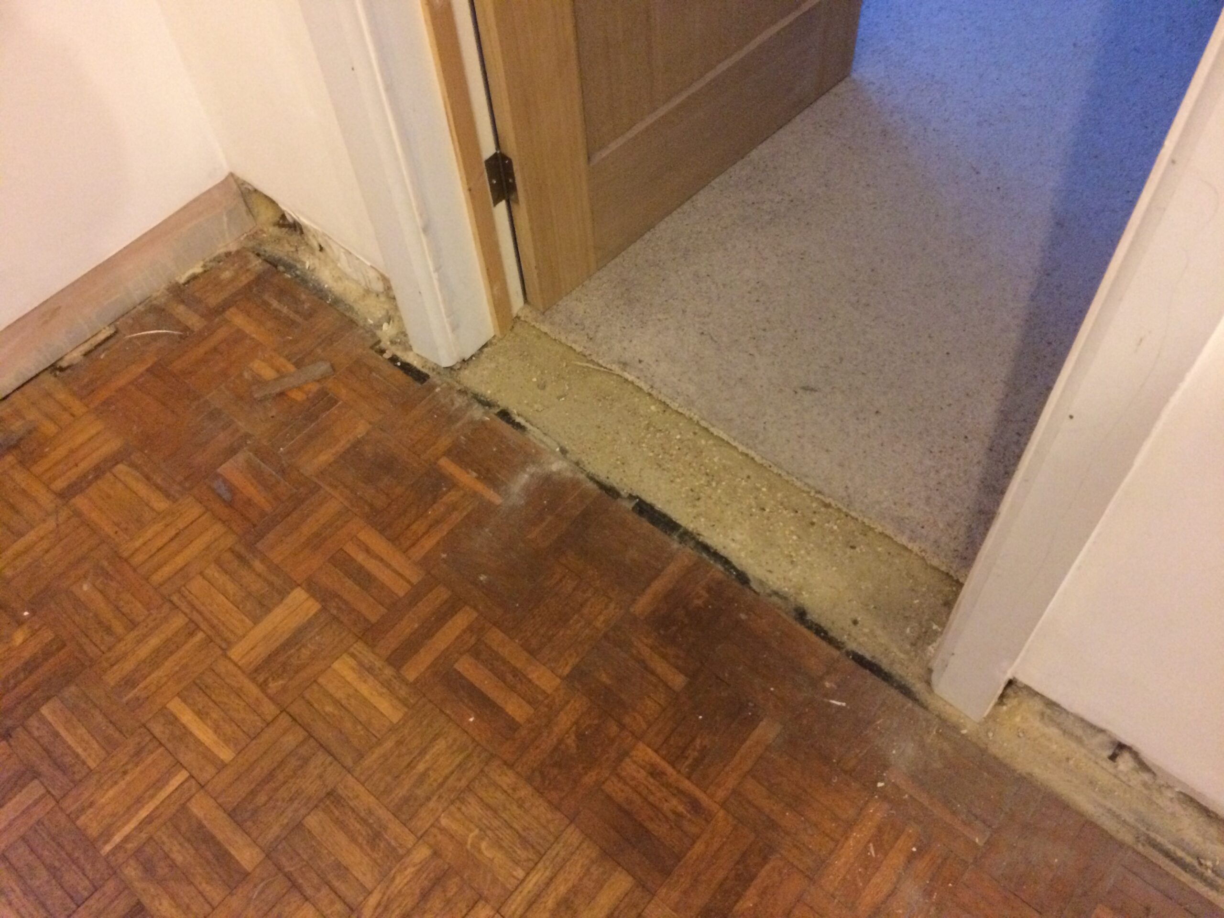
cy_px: 459
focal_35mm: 29
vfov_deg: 48.2
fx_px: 1025
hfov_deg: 61.7
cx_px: 612
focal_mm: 4.15
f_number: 2.2
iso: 400
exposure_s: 1/17
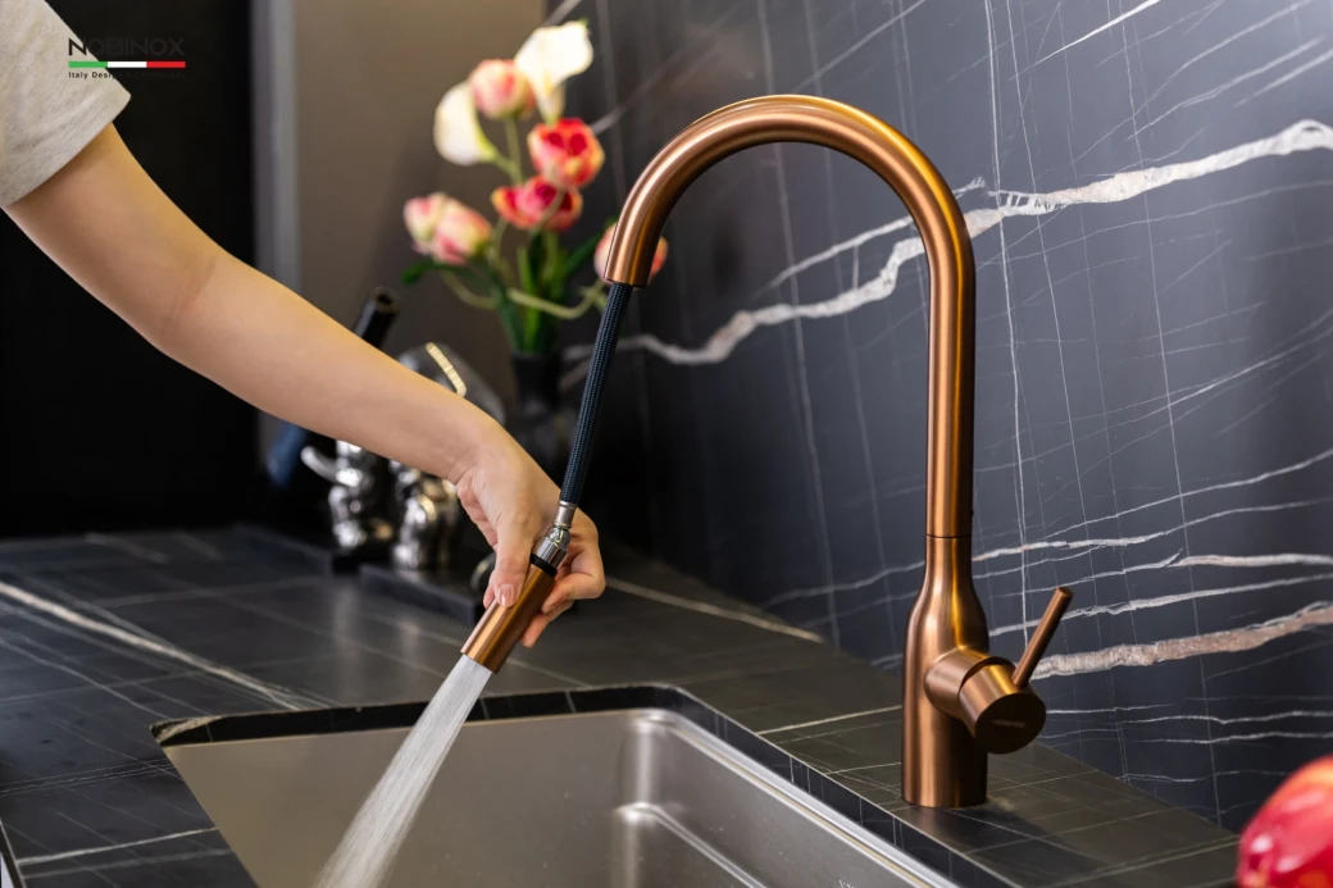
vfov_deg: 20.6
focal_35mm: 66
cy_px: 444
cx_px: 666
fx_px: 2443
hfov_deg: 30.5
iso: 320
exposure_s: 1/200
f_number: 2.8
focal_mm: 66
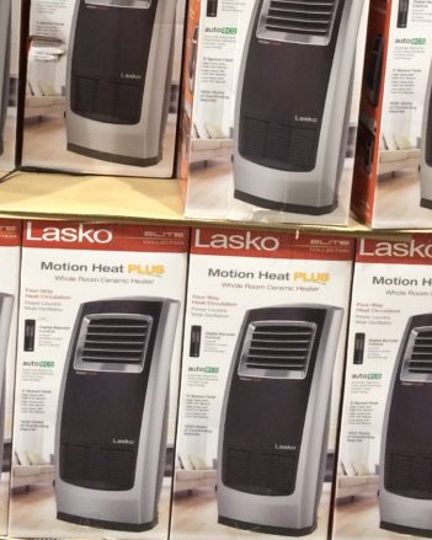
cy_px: 1
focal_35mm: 66
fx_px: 1055
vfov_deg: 27.1
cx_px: 169
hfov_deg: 23.1
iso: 200
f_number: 2.2
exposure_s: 1/30
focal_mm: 4.15
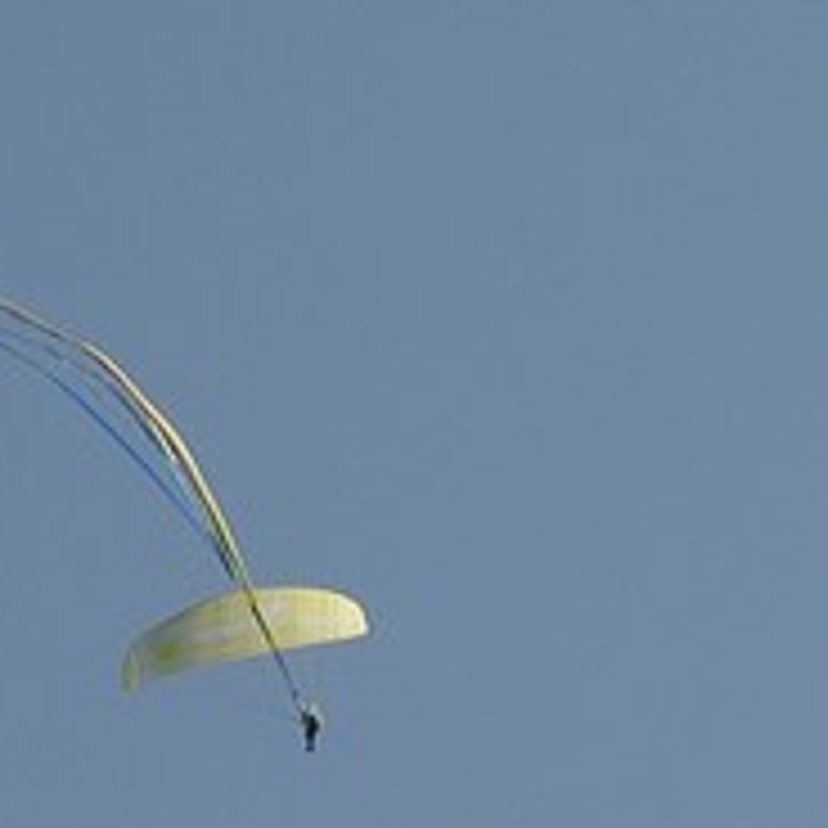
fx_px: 8740
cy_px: 763
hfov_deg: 5.3
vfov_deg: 5.4
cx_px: -963
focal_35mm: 323
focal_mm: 55
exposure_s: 1/350
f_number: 10
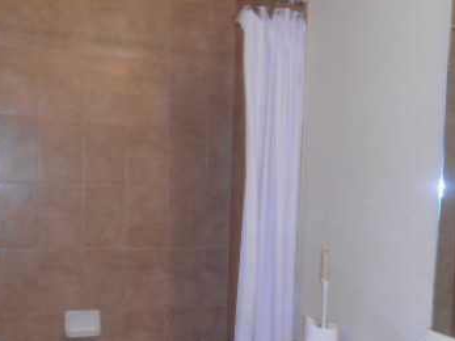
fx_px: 631
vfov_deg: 29.7
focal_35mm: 48
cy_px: 262
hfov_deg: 39.6
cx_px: 258
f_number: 3.4
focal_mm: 4.7
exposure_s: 1/25
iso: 200
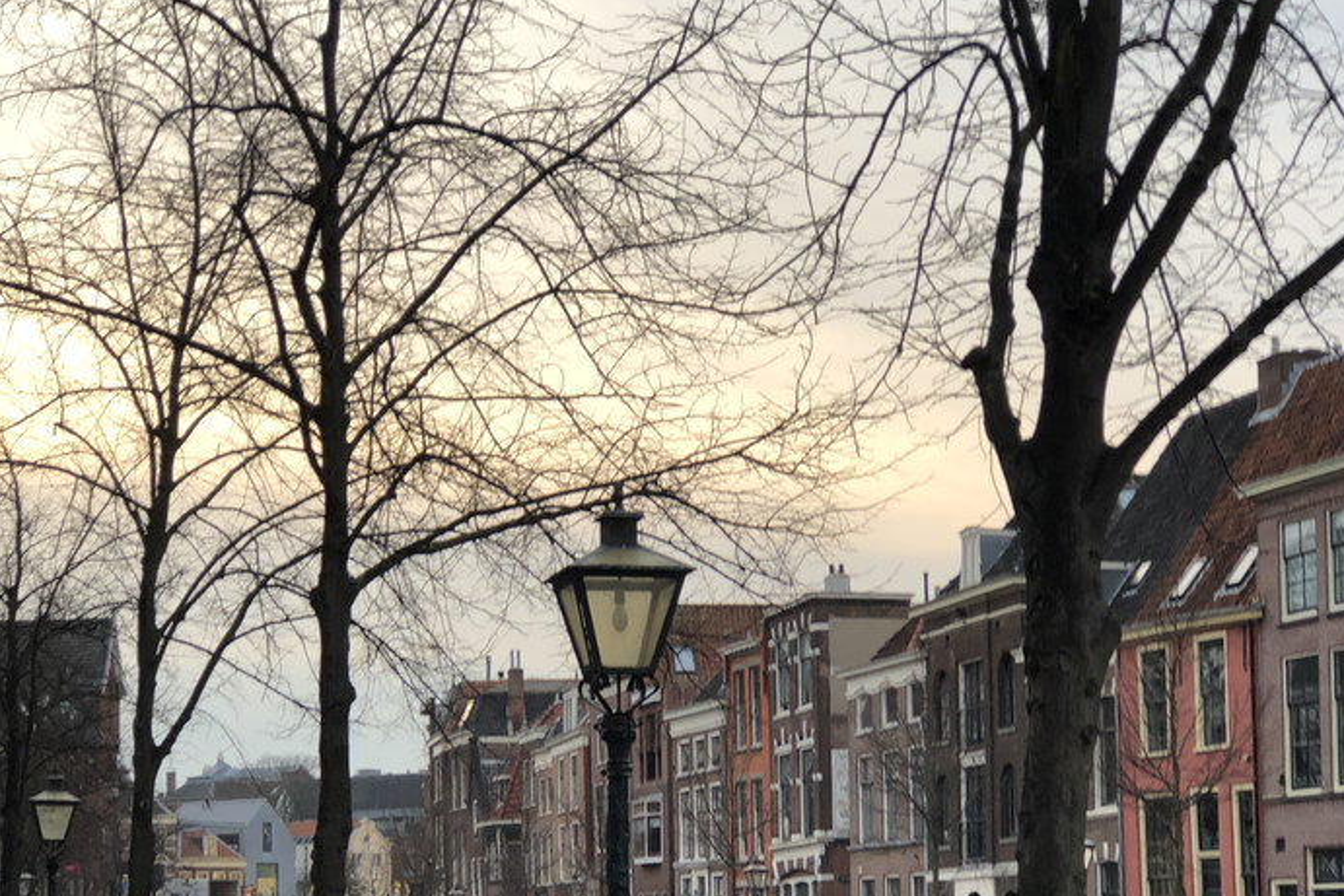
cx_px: 679
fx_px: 2987
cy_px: 777
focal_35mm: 80
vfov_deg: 16.9
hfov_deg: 25.4
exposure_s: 1/121
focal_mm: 6.6
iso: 32
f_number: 2.8
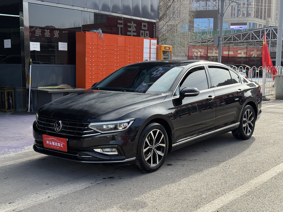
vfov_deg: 30.3
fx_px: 392
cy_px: 106
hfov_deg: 39.7
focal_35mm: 48
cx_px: 142
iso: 80
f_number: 1.78
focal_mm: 6.76
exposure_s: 1/1543
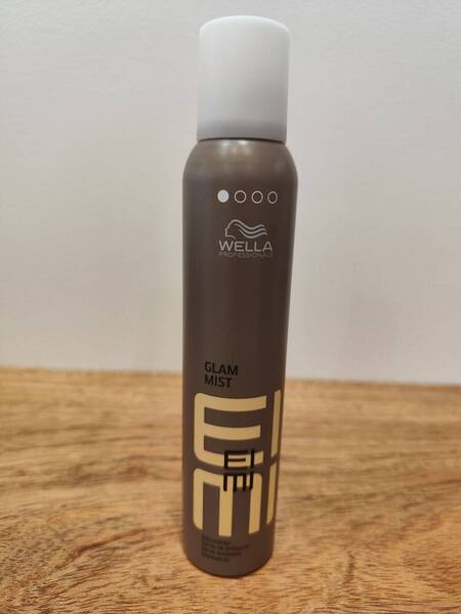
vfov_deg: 73.9
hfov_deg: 58.9
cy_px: 307
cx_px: 230
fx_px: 408
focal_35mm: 23
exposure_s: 1/100
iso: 500
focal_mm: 6.19
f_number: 1.65
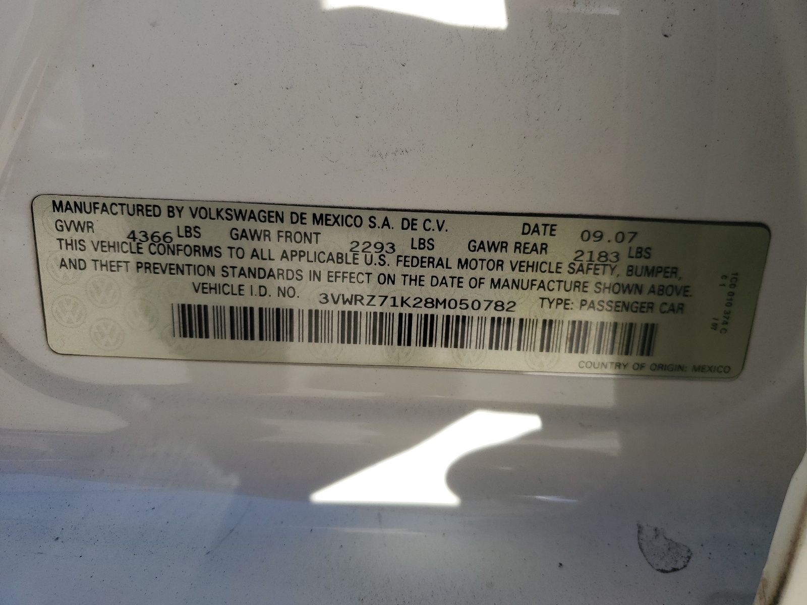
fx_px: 606
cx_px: 404
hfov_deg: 67.3
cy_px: 302
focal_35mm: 26
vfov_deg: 53.1
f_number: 1.5
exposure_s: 1/1429
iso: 50
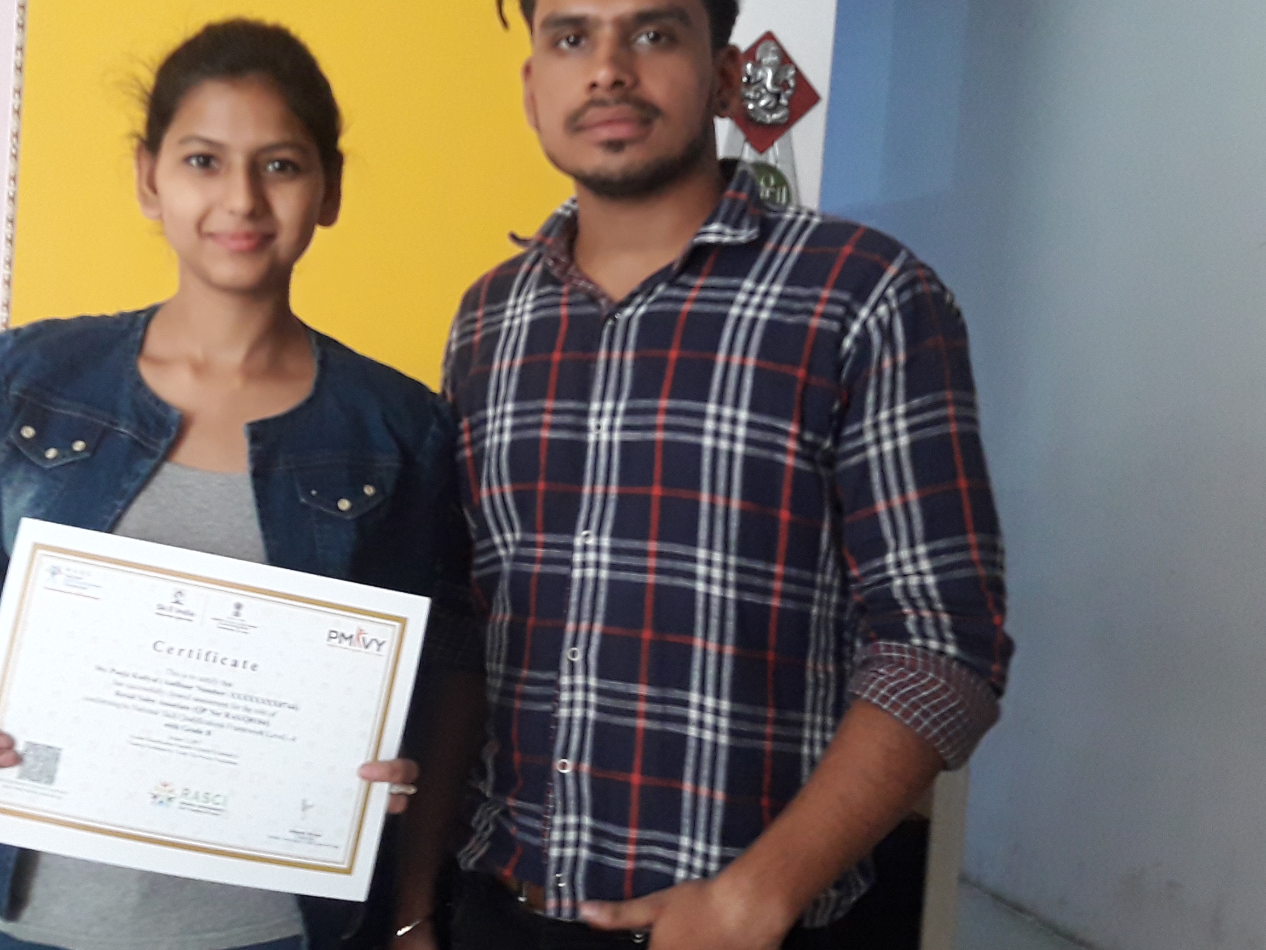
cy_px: 427
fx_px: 1829
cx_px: 445
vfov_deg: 29.1
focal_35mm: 50
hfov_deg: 37.9
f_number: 1.9
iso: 200
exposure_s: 1/25
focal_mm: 3.7
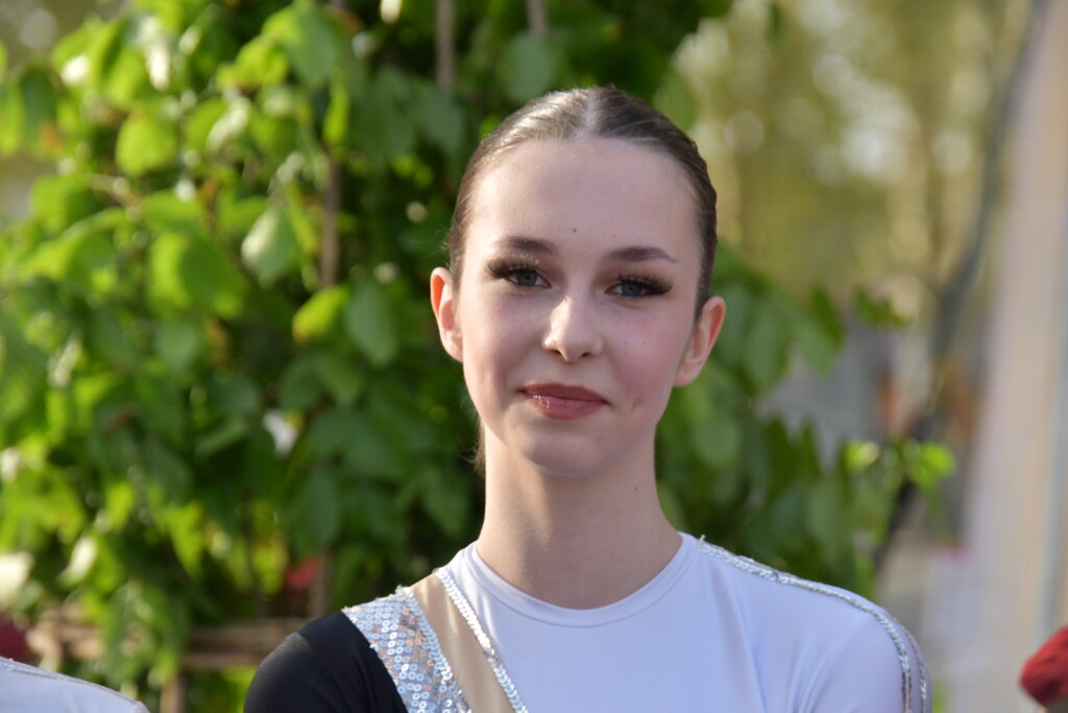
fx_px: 6438
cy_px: 356
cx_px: 534
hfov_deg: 9.5
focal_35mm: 217
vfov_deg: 6.3
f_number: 5.6
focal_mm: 145
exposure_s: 1/1000
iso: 560
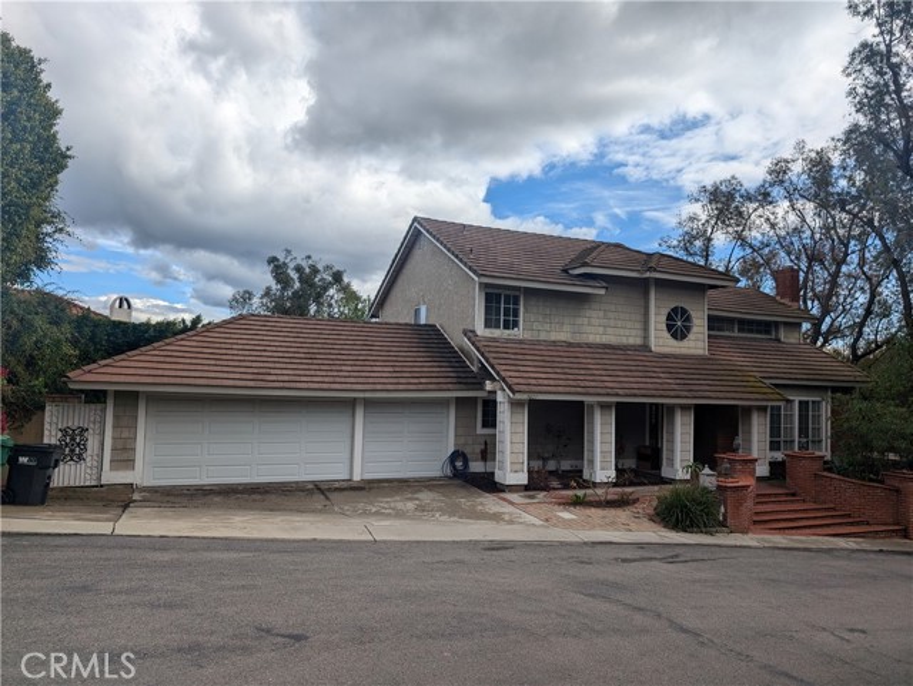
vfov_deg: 56.9
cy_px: 343
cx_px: 456
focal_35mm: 24
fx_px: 633
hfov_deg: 71.6
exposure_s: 1/1323
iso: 21
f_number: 1.68
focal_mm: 6.9
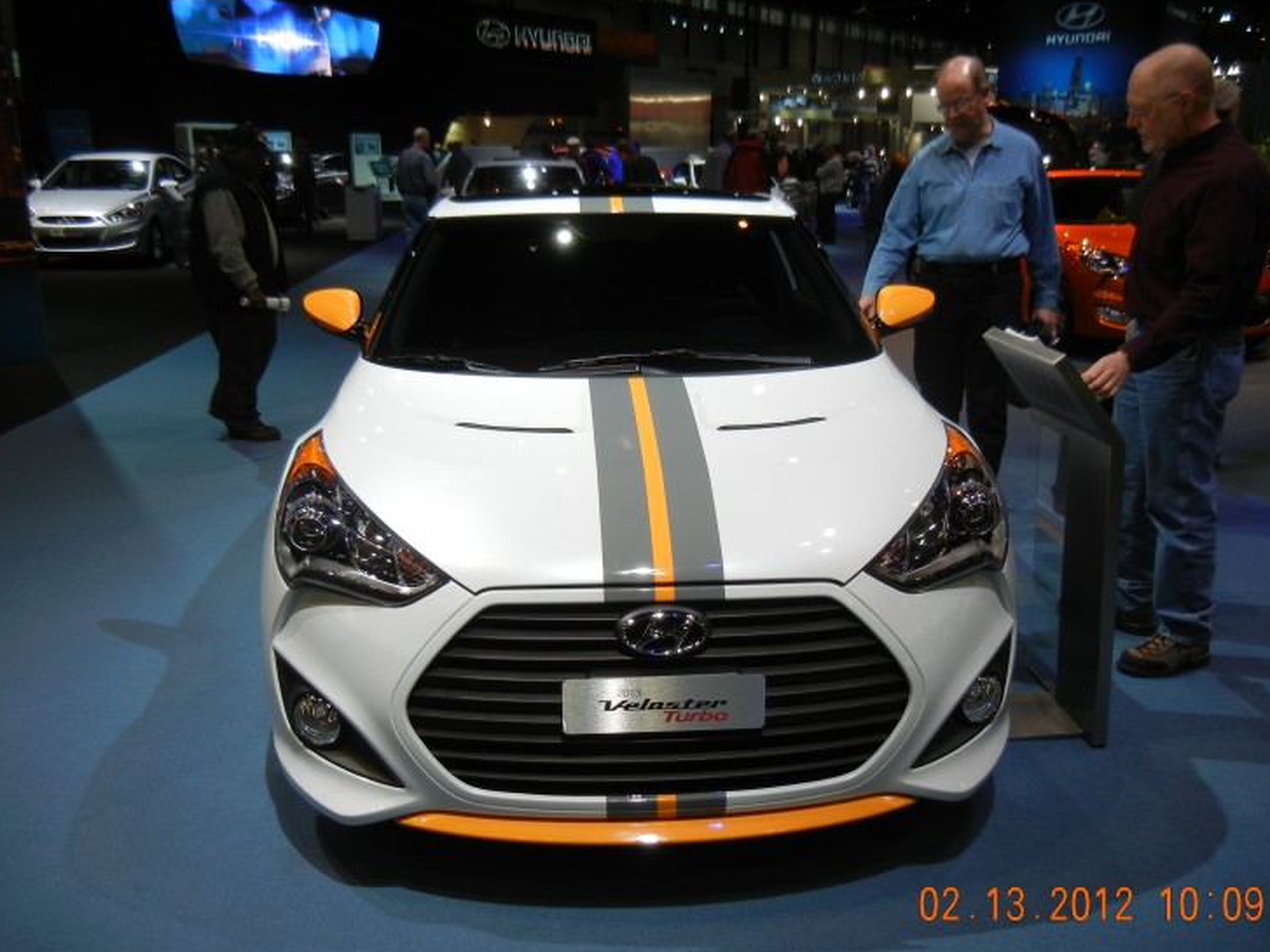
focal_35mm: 33
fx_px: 1211
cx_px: 650
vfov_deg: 42.9
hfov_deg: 55.4
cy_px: 489
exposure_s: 1/128
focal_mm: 5.4
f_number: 3.5
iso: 160
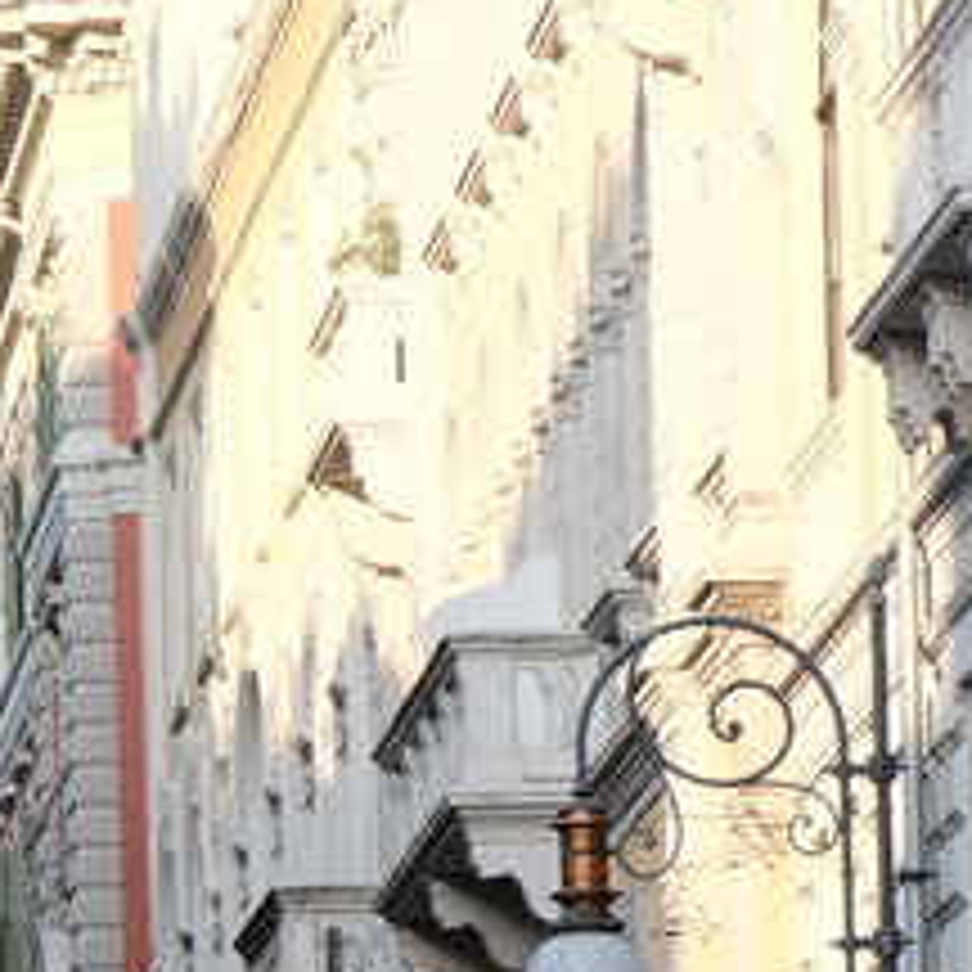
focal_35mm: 424
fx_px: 13470
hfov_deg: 4.1
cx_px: -810
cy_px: 1415
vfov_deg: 4.1
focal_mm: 70
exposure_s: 1/120
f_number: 9
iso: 400
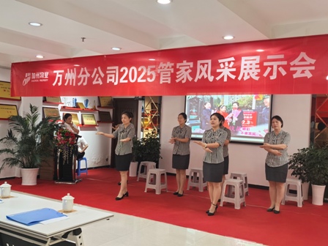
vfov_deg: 38.7
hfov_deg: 50.1
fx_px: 351
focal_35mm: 37
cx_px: 164
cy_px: 123
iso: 250
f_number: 1.4
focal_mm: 6.98
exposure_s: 1/398
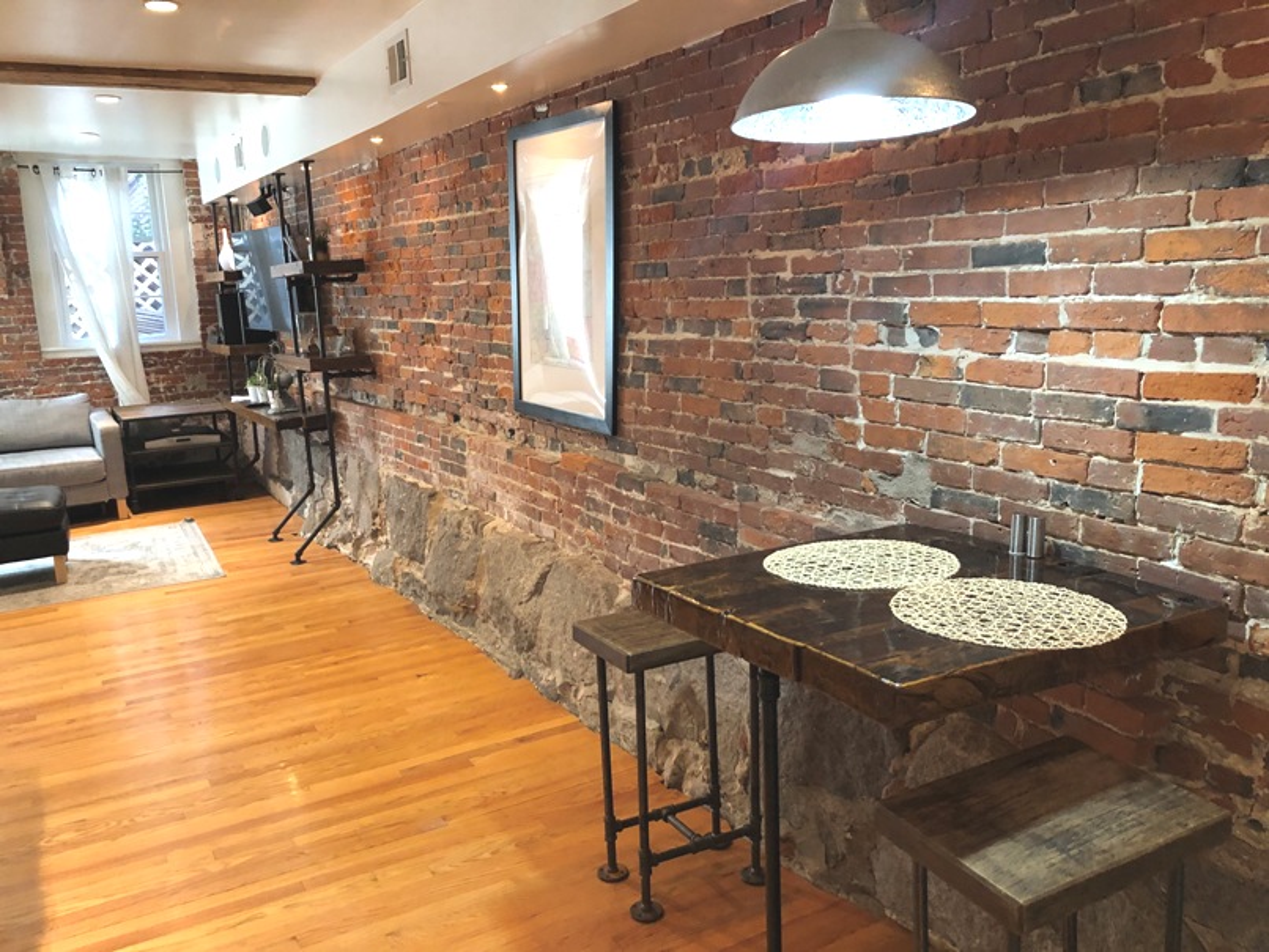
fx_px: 1027
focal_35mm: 28
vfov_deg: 49.8
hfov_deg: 63.4
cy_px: 476
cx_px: 634
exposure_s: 1/15
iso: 80
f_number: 1.8
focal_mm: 3.99
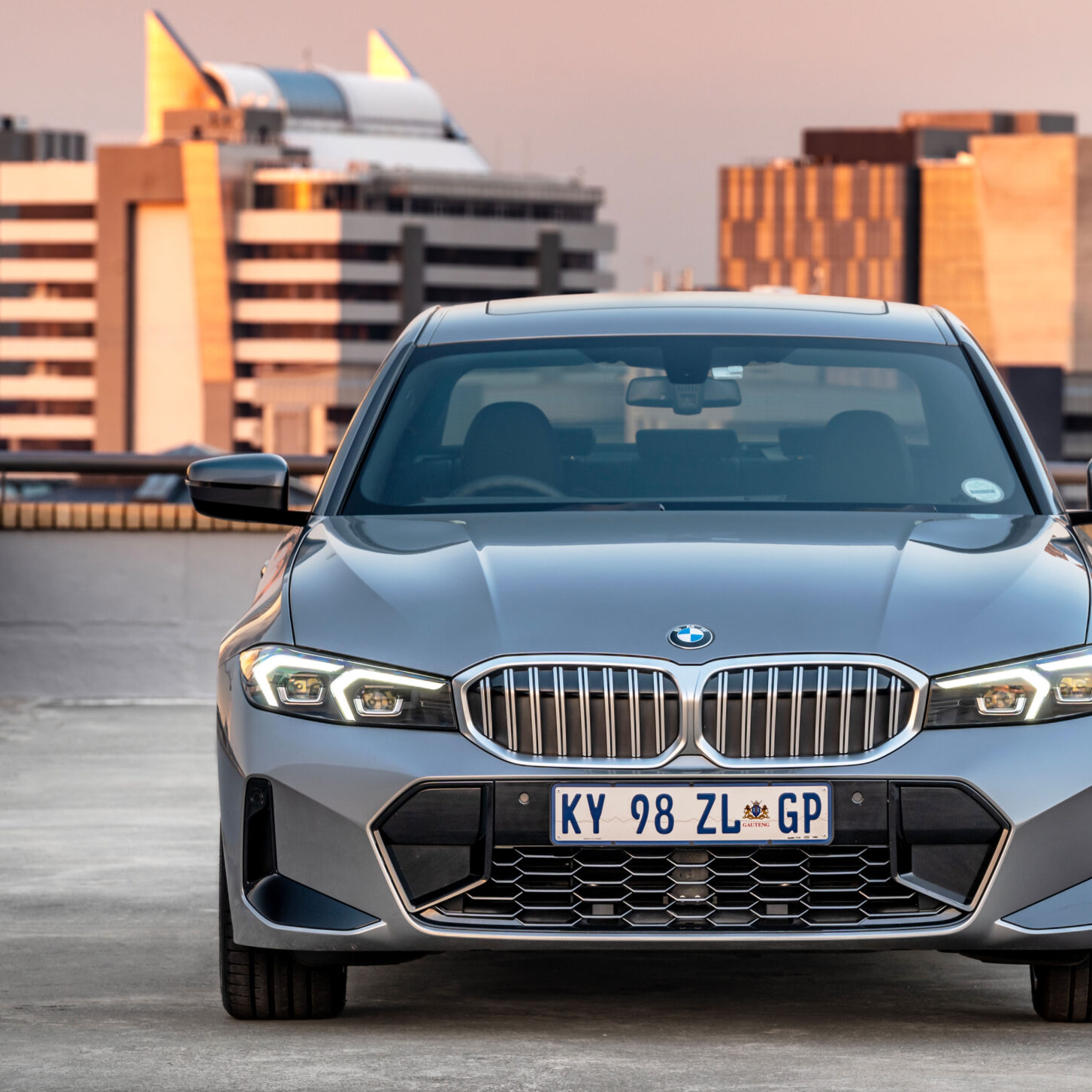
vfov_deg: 7.5
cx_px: 686
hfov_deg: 7.5
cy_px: 529
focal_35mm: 232
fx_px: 8280
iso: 200
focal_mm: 155
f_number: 8
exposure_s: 1/10
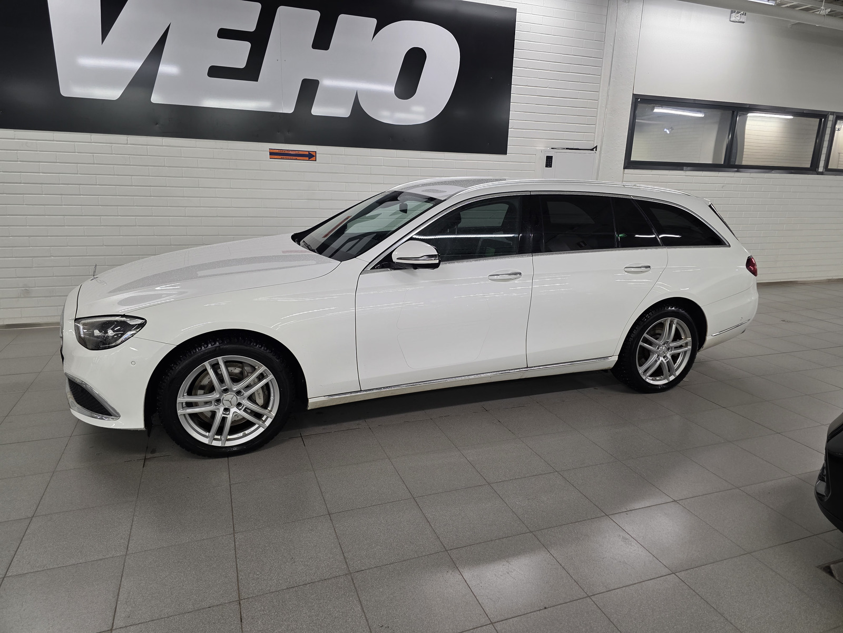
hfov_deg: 73.9
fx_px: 560
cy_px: 316
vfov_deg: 58.9
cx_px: 422
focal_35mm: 23
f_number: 1.7
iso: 125
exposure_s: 1/100
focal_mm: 6.3
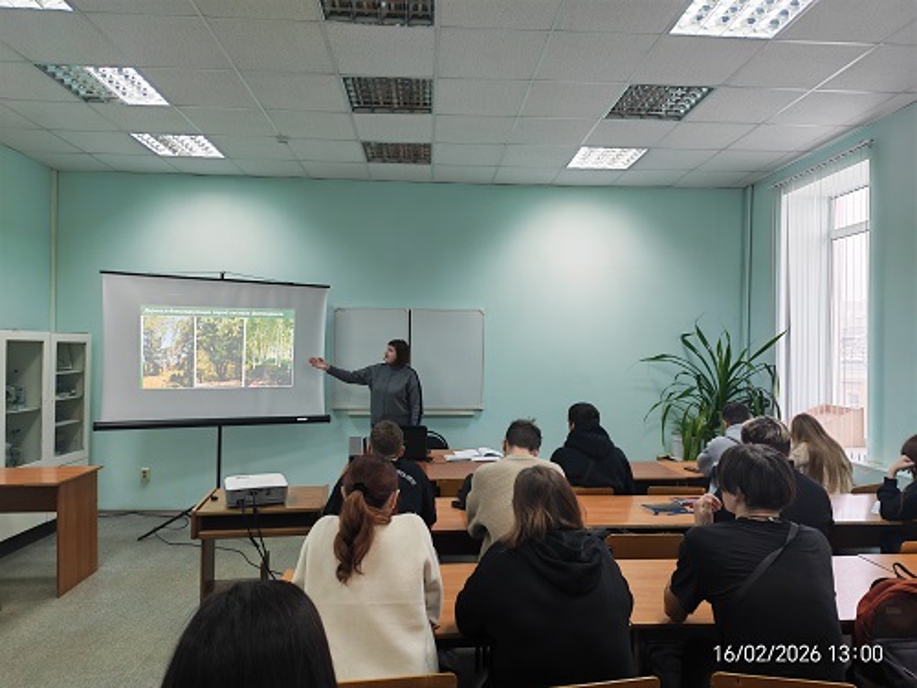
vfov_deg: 56.8
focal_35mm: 24
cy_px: 344
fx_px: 636
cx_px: 458
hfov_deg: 71.6
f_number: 1.9
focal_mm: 6.12
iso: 250
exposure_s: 1/50
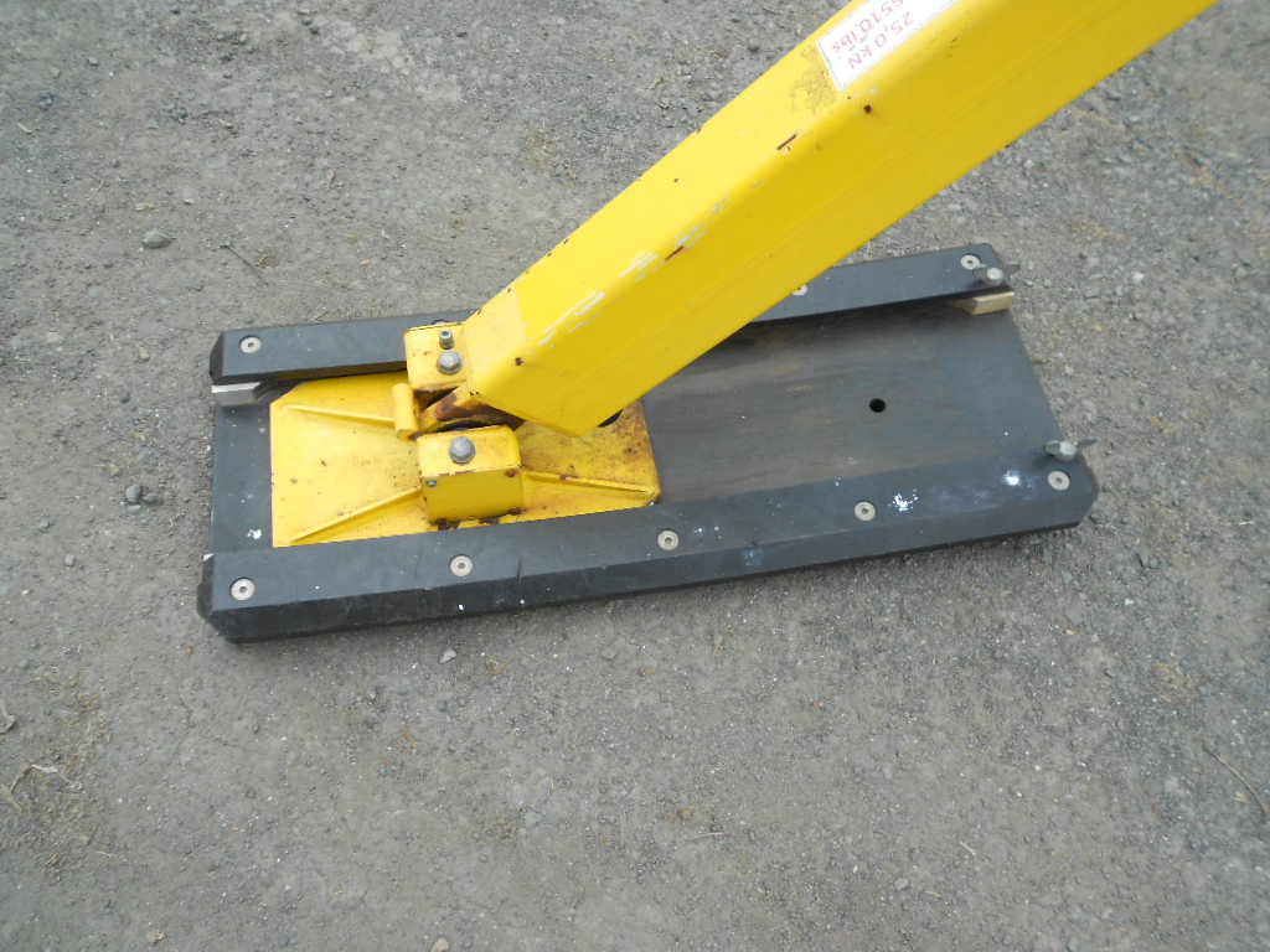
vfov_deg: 53.1
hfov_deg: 67.3
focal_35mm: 26
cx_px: 635
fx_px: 954
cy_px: 476
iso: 80
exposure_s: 1/250
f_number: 3.2
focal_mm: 4.6
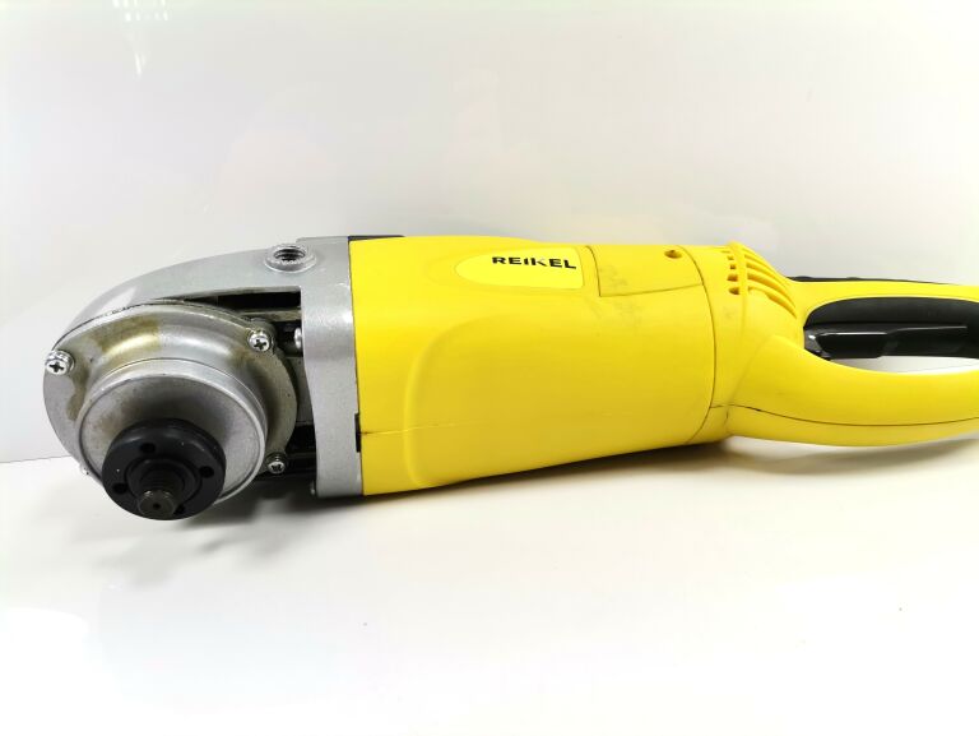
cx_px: 490
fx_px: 736
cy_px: 368
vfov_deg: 53.1
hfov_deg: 67.3
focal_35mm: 26
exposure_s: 1/224
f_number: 1.8
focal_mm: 4.75
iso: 50
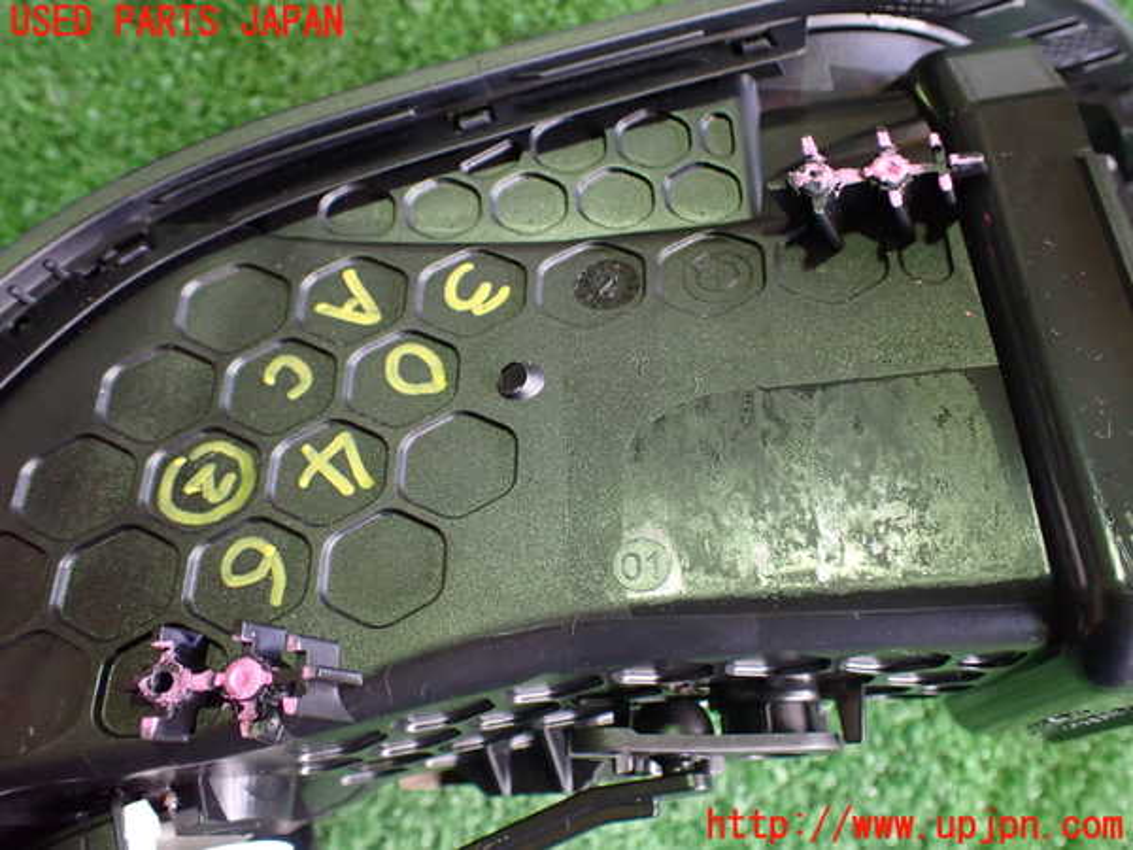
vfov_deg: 46.8
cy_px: 425
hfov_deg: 60.0
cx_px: 566
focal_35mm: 30
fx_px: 982
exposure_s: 1/60
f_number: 2.3
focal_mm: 5.4
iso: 800
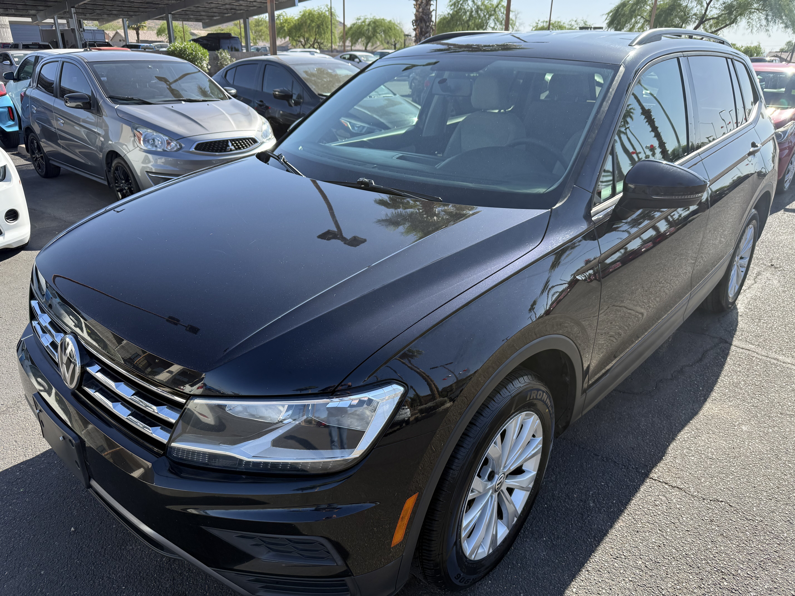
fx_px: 551
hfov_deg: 71.6
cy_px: 298
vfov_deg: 56.8
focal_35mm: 24
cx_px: 398
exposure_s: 1/1361
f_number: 1.78
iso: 100
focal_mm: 6.76
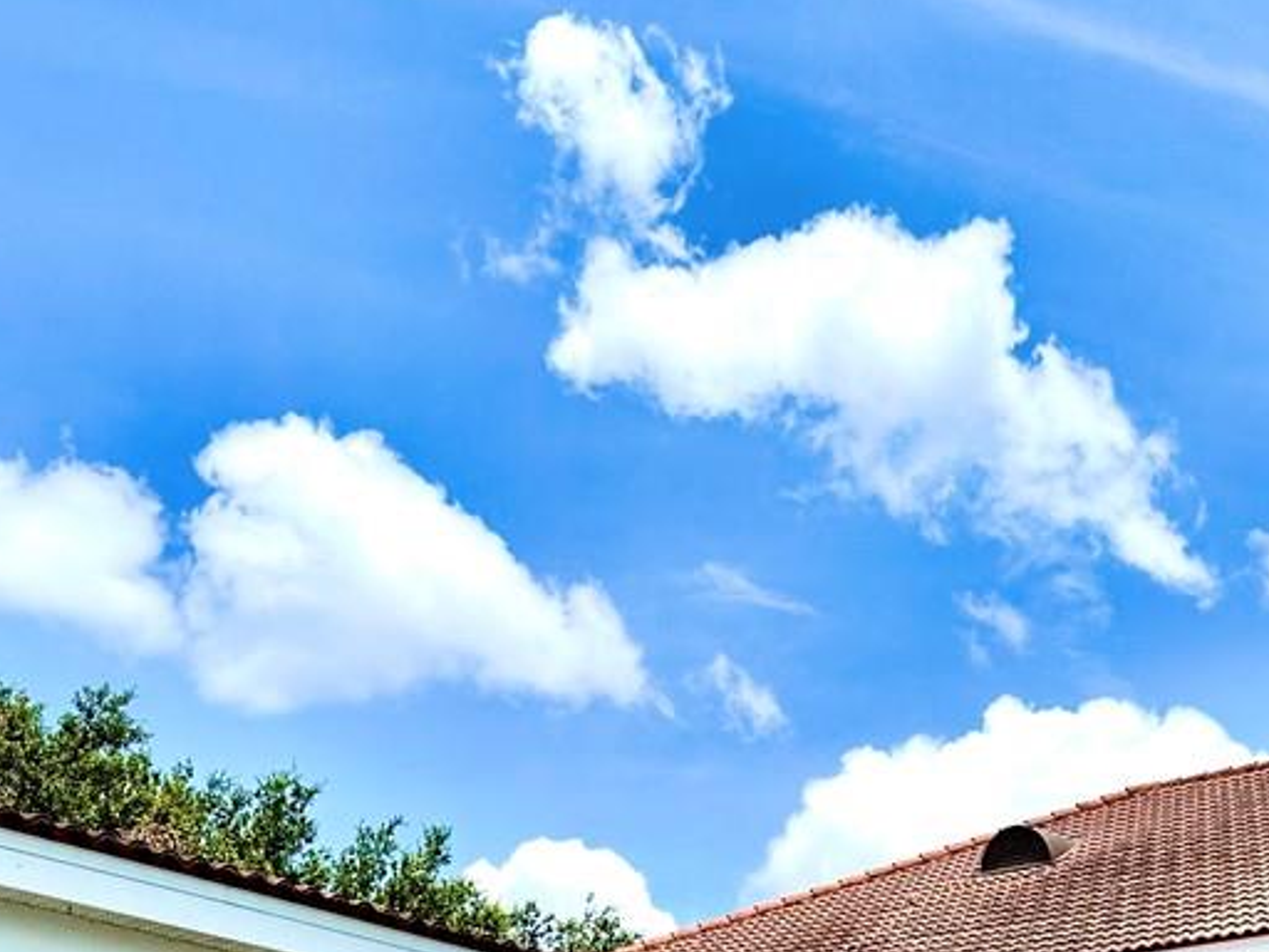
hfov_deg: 25.7
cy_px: 1309
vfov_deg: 18.1
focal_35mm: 75
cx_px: 952
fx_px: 2749
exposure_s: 1/4608
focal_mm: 6.76
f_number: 1.78
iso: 80
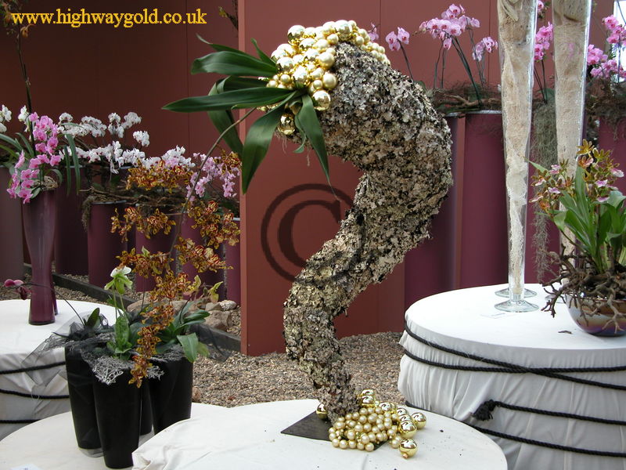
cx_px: 313
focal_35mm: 53
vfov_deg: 27.5
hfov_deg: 36.2
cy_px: 235
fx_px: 958
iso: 100
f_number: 3.1
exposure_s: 1/32.4
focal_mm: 13.7
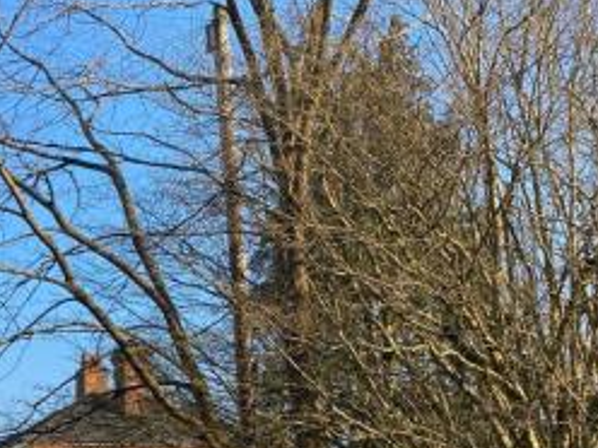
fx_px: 1054
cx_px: -74
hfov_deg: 28.5
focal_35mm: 61
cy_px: 502
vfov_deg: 22.6
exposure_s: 1/1147
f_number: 1.8
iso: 32
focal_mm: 4.25
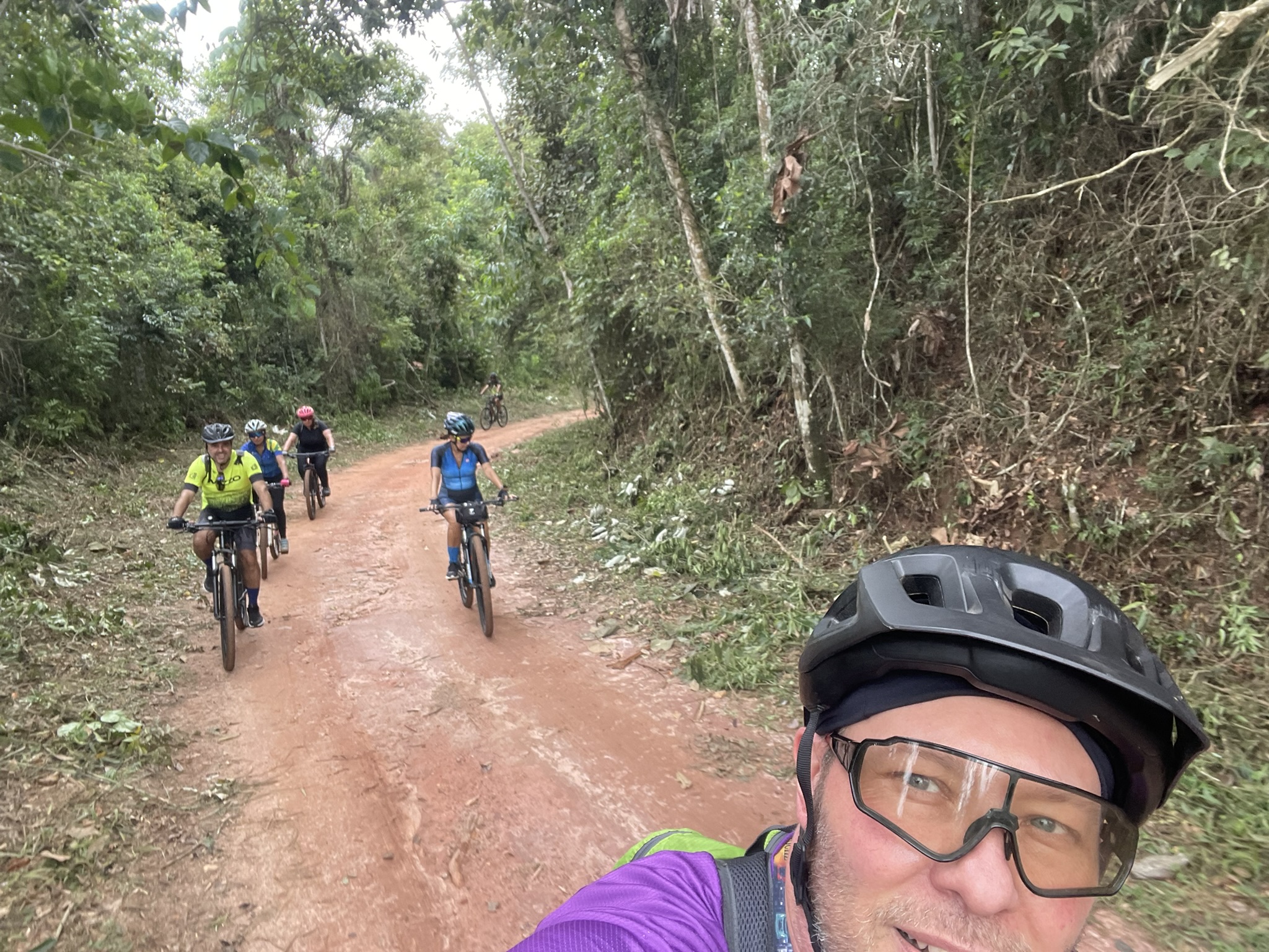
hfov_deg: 73.9
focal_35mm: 23
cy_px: 476
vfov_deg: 58.9
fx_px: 843
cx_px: 634
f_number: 2.2
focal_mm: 2.71
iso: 64
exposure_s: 1/121
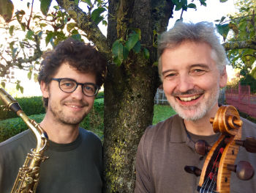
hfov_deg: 61.6
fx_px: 215
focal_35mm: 29
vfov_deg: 48.3
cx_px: 128
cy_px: 96
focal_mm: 4.2
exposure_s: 1/100
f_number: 2.2
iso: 32
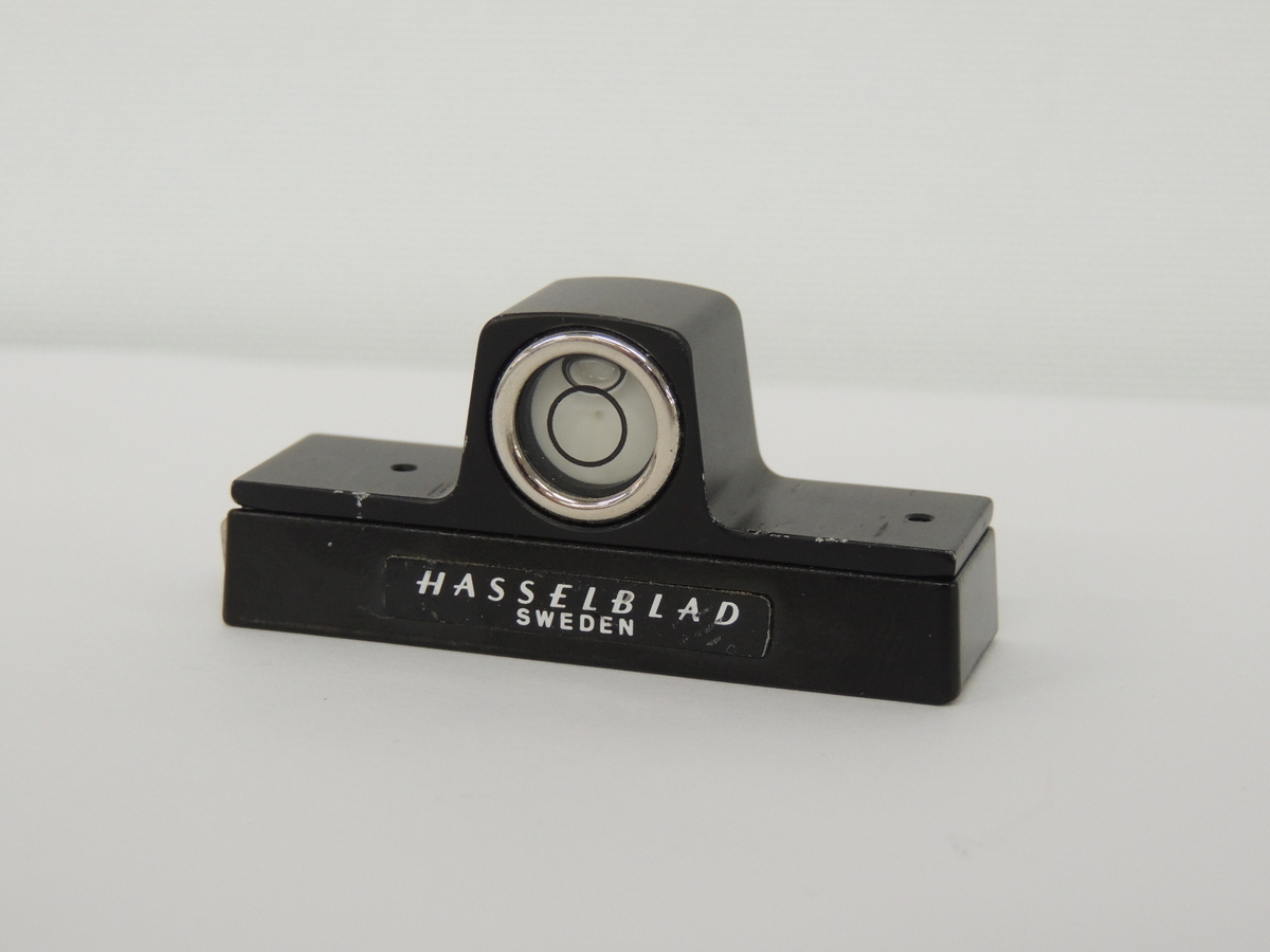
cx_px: 635
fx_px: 3119
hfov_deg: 23.0
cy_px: 476
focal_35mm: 85
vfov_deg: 17.4
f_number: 4
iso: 400
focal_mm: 15.1
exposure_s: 1/50
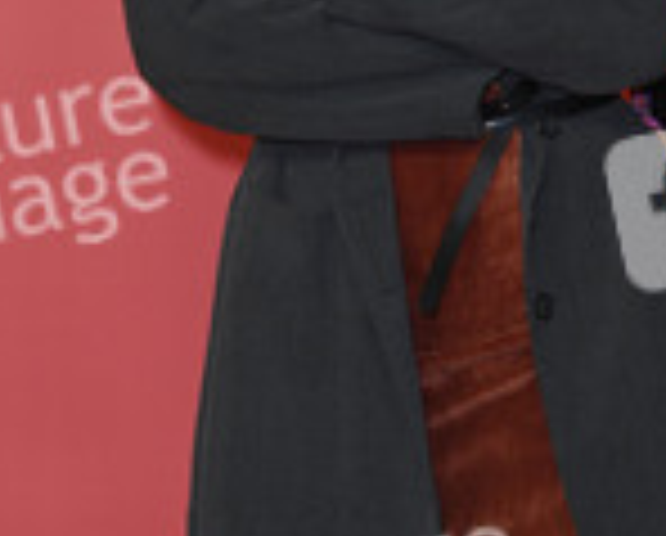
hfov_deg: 9.0
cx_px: 428
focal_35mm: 215
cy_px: -41
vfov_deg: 7.2
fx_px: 4246
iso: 800
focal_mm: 85
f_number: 5.6
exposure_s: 1/200
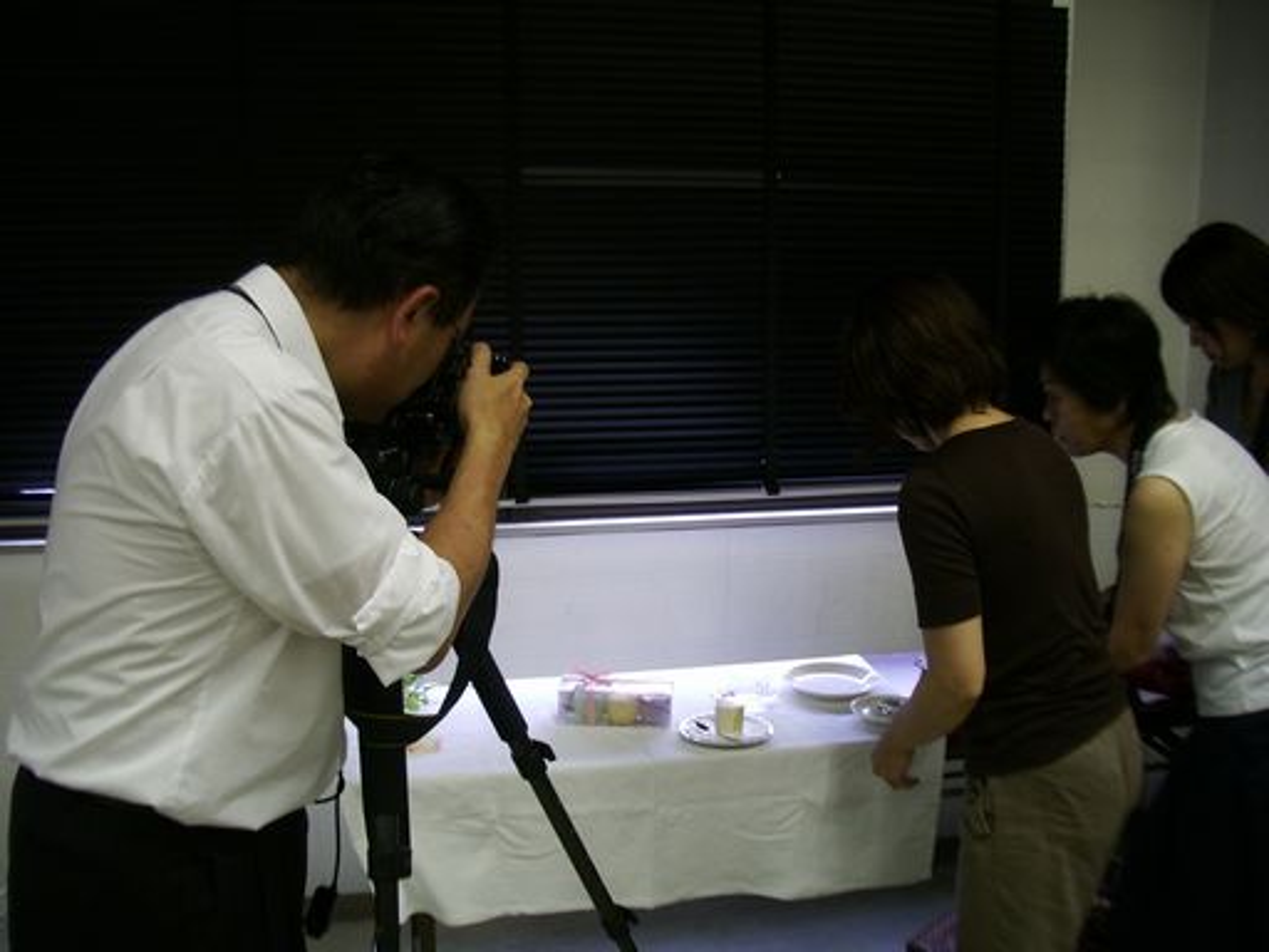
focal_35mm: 35
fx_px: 1283
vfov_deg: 40.7
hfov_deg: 52.6
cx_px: 634
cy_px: 476
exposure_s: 1/25
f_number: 2.6
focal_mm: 5.8
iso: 100
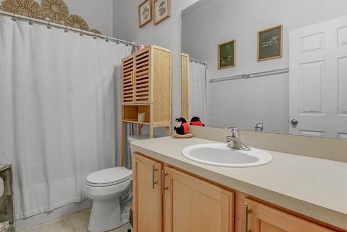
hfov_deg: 90.0
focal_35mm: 18
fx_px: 174
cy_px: 110
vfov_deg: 67.4
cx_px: 172
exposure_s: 1/6
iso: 320
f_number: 6.3
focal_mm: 17
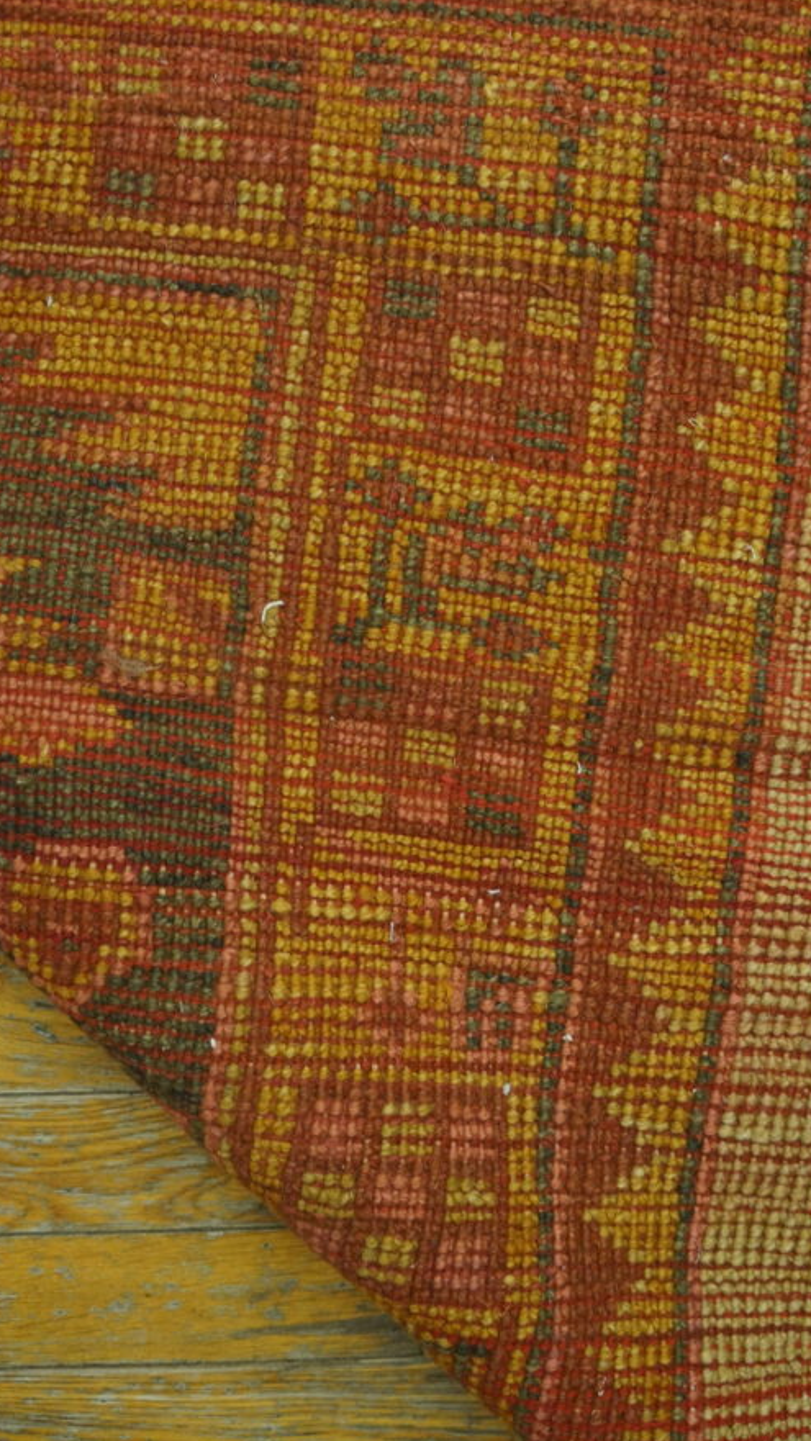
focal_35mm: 29
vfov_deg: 66.1
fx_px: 1109
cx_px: 401
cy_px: 708
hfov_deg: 40.2
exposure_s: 1/60
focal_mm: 18
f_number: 4
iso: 1600
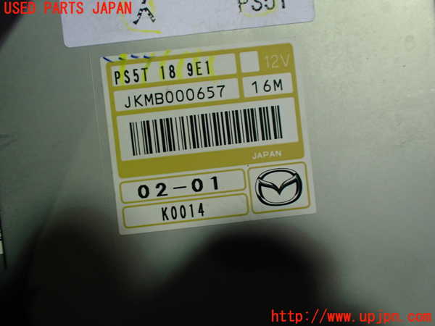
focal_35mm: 30
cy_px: 163
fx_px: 377
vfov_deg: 46.8
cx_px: 218
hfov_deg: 60.0
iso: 250
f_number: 2.3
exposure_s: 1/125
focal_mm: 5.4
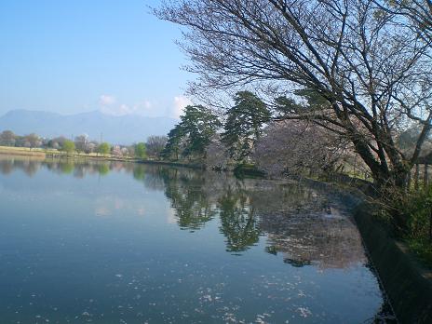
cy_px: 162
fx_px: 474
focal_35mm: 38
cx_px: 216
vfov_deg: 37.7
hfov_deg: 49.0
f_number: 4.4
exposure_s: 1/250
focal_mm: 6.3
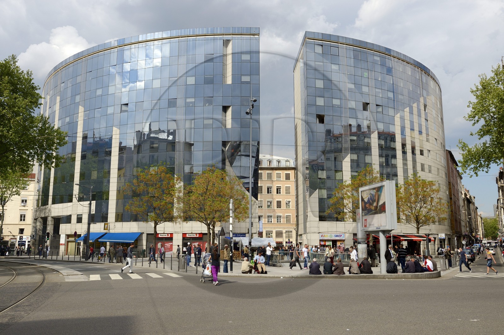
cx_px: 252
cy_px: 168
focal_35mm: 32
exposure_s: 1/400
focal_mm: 32
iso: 400
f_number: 13
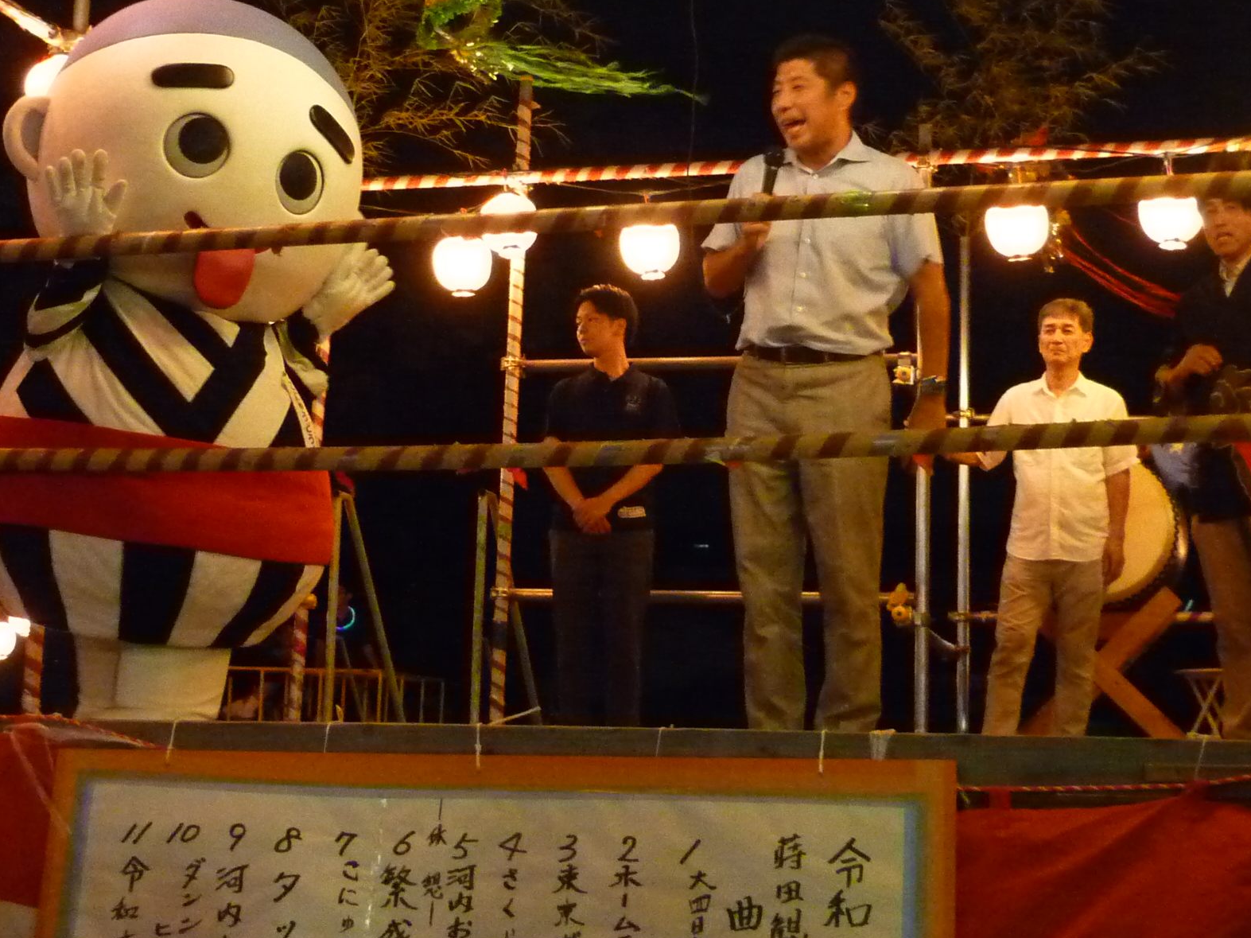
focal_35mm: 56
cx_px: 684
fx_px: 2023
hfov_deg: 34.3
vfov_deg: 26.0
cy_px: 336
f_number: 2.8
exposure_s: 1/25
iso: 800
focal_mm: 5.5
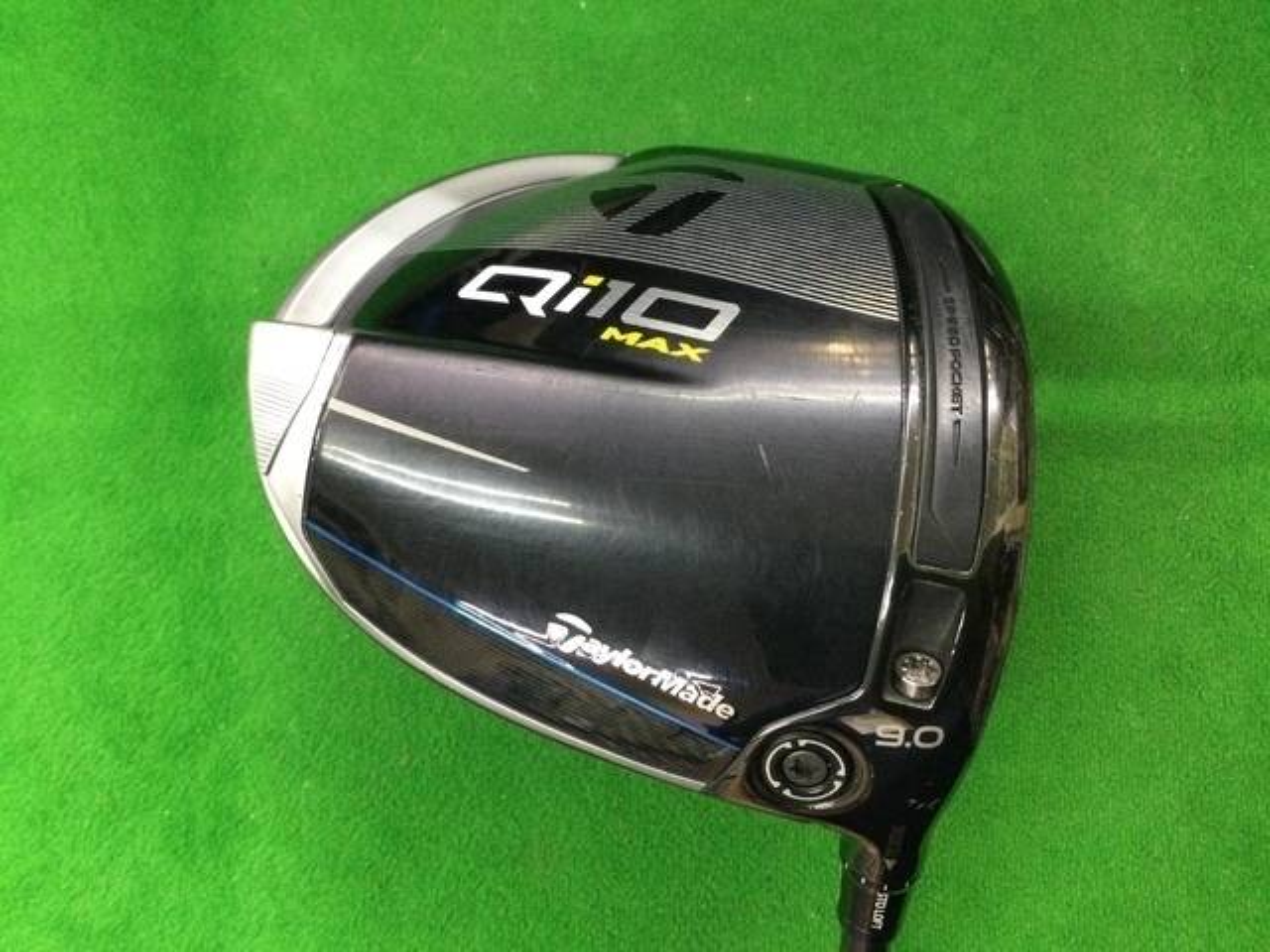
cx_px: 635
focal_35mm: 31
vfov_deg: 45.4
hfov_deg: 58.4
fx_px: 1137
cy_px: 476
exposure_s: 1/30
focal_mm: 3.3
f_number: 2.4
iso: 200
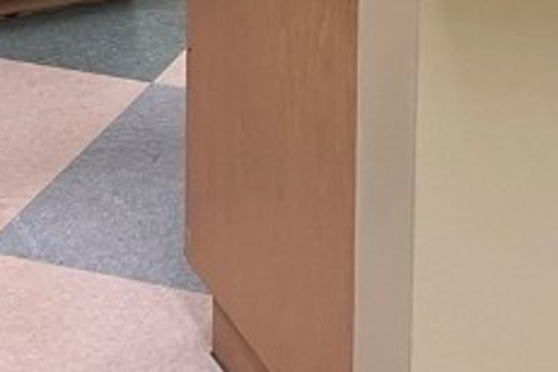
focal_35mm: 120
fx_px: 1860
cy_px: -469
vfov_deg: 10.2
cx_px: 391
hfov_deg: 17.0
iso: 100
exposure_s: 1/60
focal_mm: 5.1
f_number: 1.6
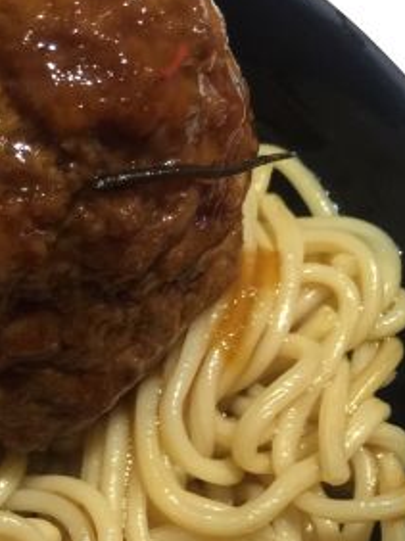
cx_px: -131
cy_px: 356
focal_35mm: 72
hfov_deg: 18.8
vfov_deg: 26.9
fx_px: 1125
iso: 100
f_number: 2.2
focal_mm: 4.15
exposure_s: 1/15
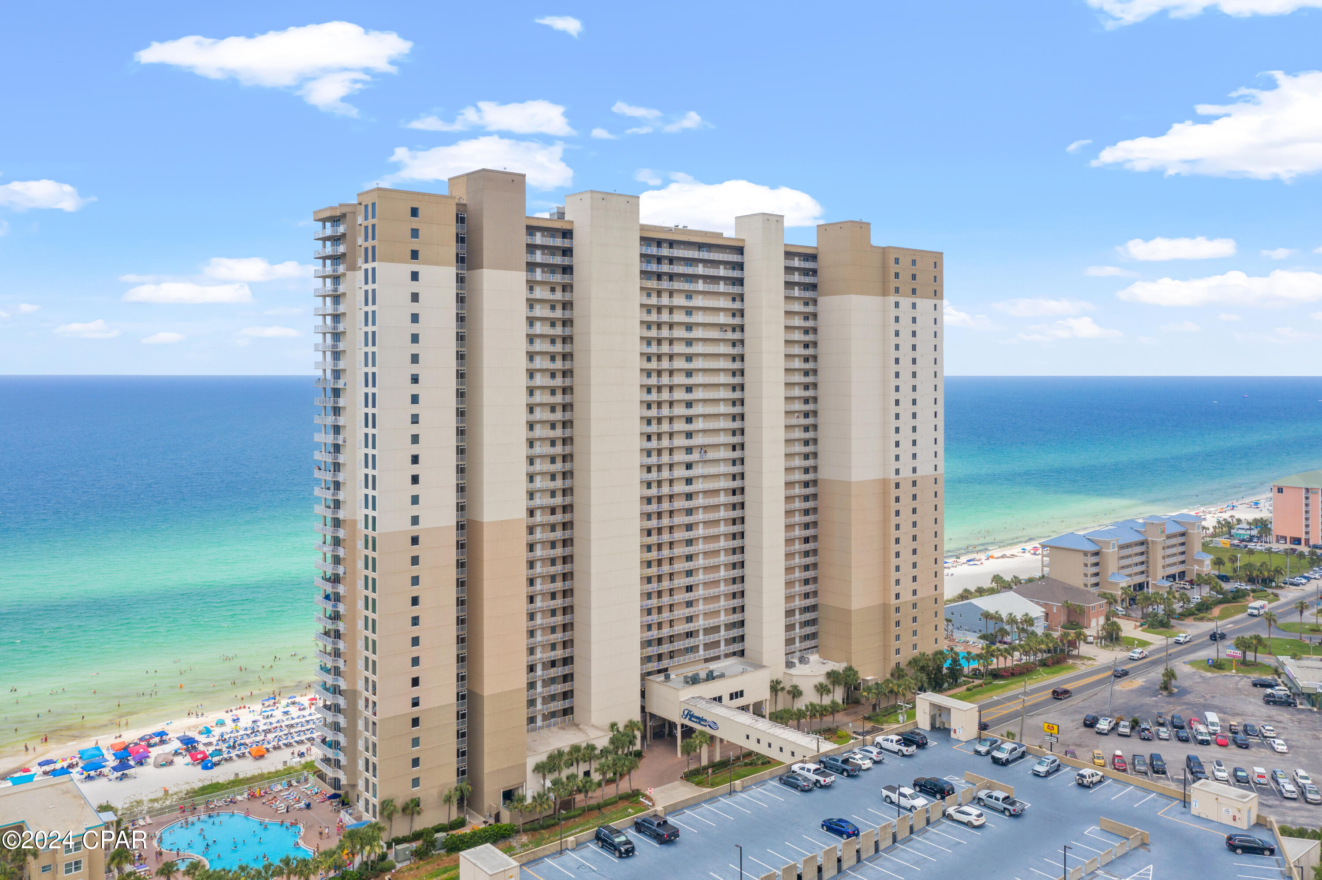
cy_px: 440
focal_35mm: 28
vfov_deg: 46.4
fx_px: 1028
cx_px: 661
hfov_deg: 65.5
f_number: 5.6
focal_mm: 10.26
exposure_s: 1/500
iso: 100
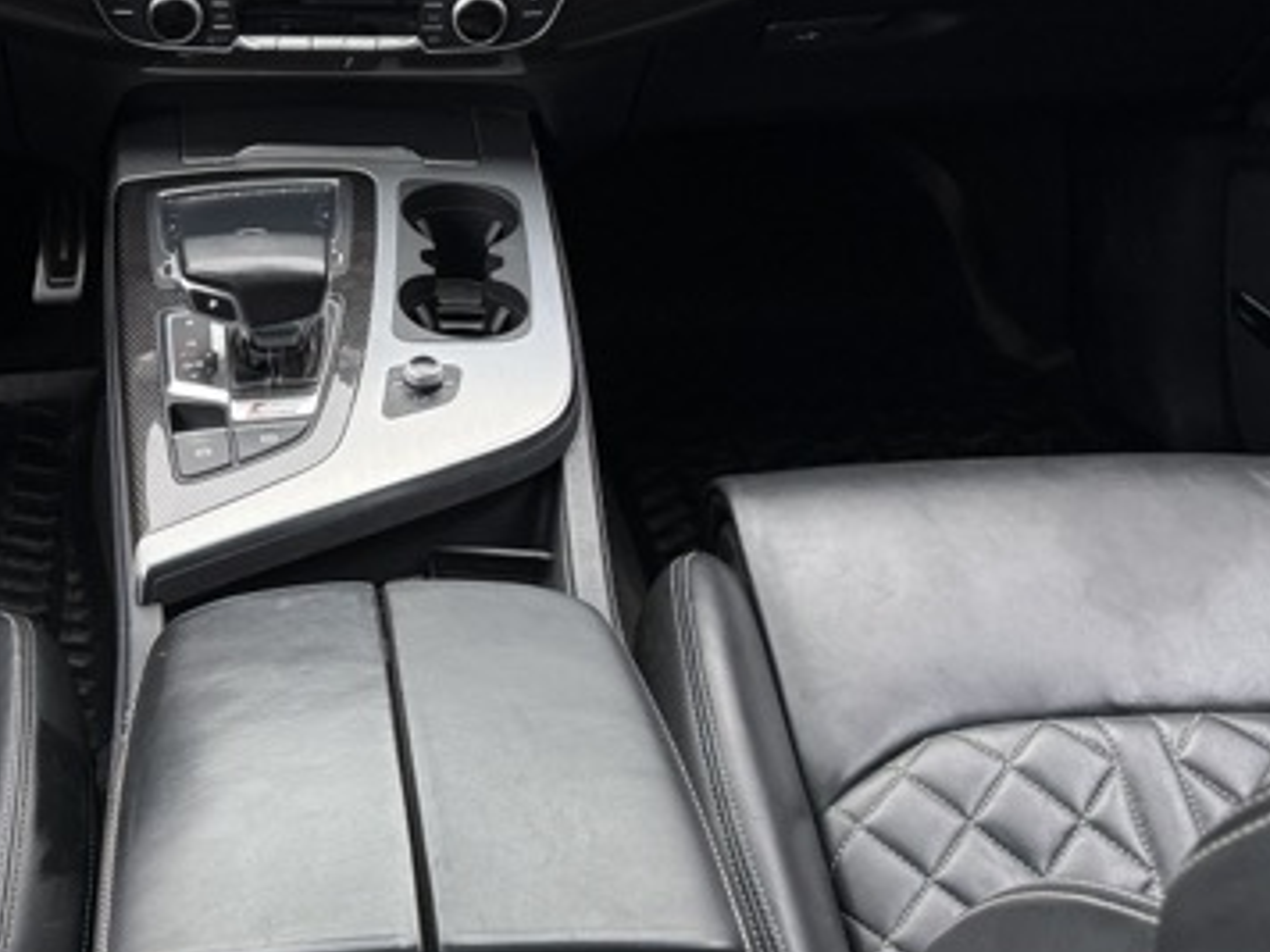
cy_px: -93
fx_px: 1981
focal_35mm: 54
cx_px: 357
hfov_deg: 35.0
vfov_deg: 25.1
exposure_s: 1/115
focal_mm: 6.76
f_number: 1.78
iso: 200
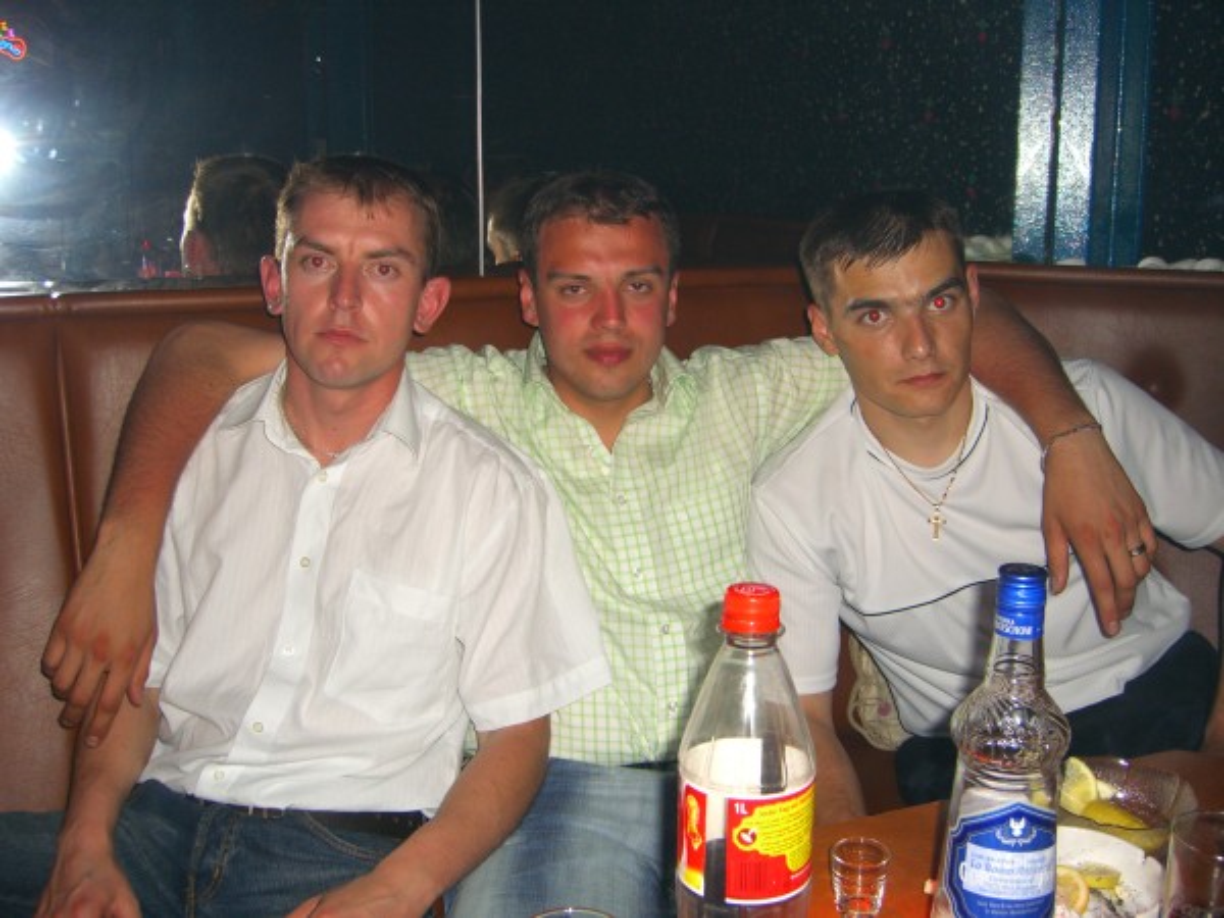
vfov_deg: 37.7
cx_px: 612
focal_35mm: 38
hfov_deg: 49.0
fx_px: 1344
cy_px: 459
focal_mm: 7.9
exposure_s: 1/60
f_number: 2.8
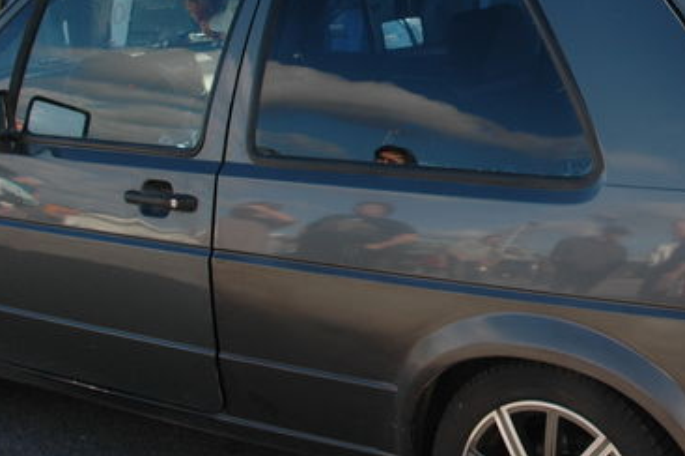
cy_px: 123
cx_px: 577
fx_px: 1442
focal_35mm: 76
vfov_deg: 17.9
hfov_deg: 26.1
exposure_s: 1/200
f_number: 7.1
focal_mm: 29
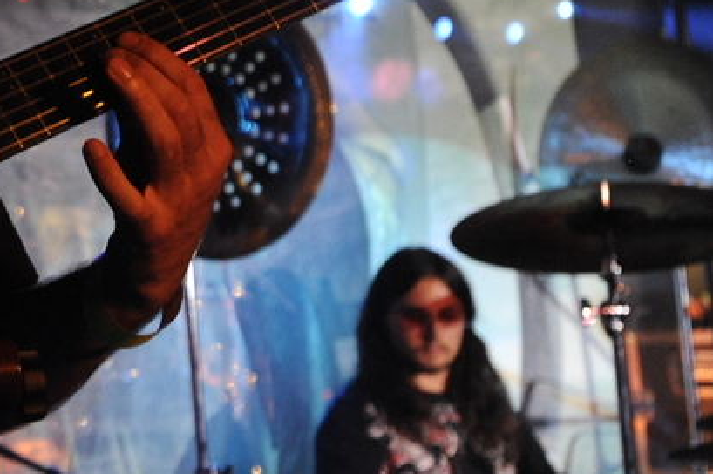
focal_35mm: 94
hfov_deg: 20.1
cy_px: 78
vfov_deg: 14.4
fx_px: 1860
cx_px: -185
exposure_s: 1/80
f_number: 4
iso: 3200
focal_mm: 30
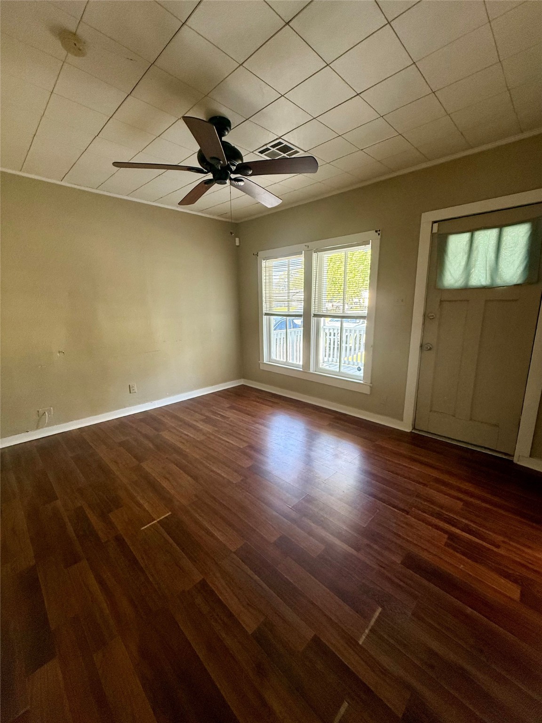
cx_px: 271
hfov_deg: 85.7
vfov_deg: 102.1
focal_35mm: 14
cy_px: 362
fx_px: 292
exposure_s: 1/120
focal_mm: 2.22
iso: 200
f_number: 2.2
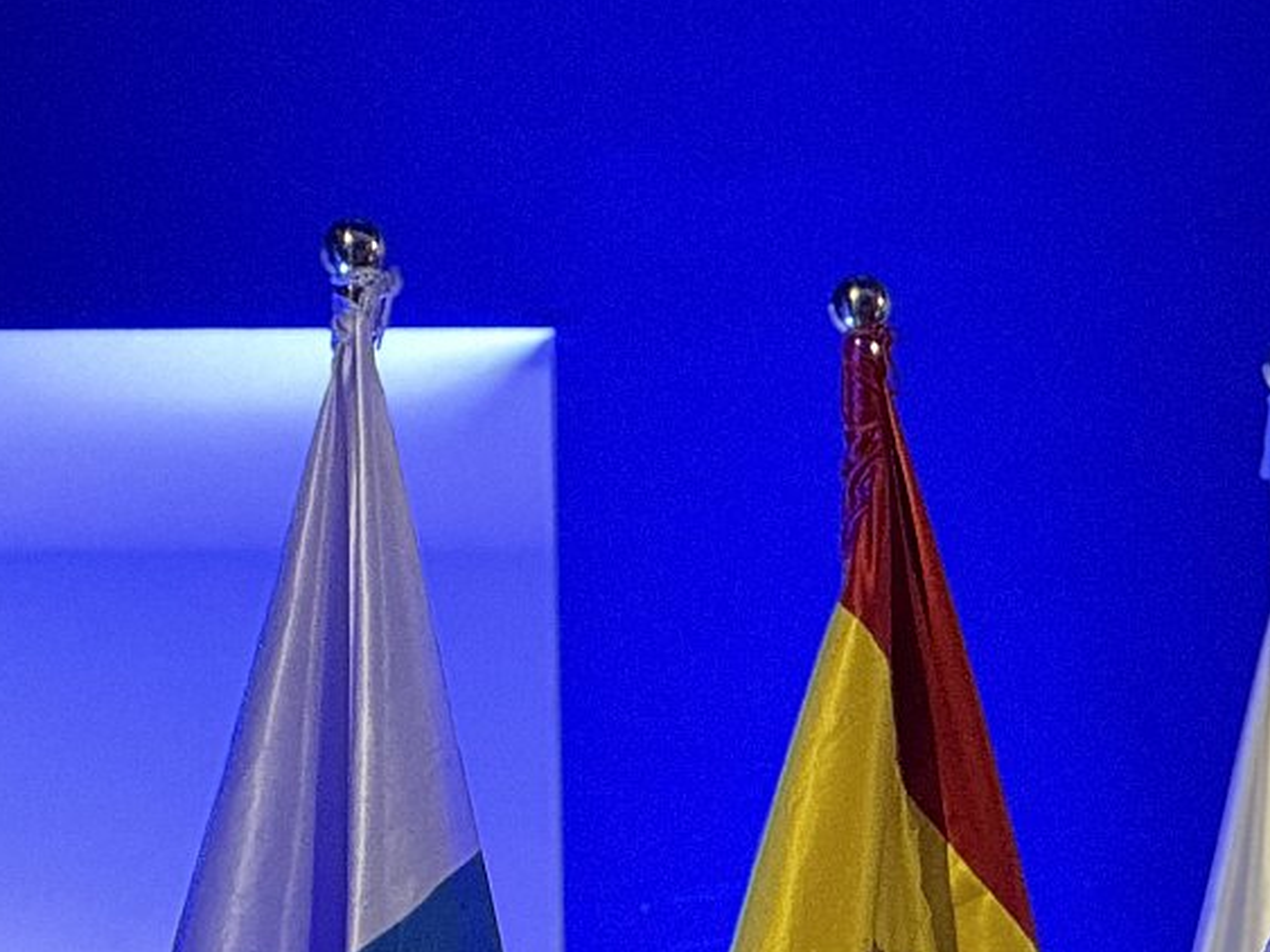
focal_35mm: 341
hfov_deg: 5.8
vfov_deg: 4.3
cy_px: 1281
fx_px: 12508
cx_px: 1649
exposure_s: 1/32
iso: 500
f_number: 2.8
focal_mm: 15.66
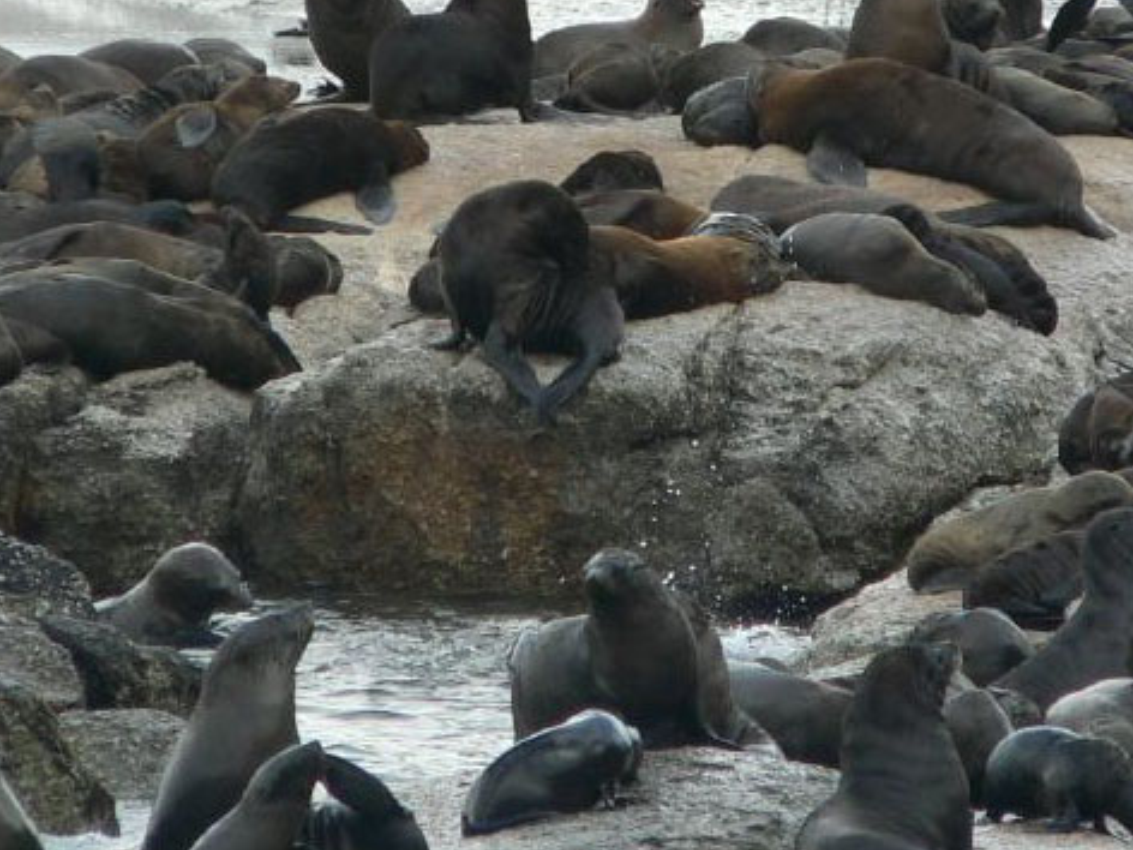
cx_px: 663
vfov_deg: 2.8
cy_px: 379
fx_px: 17478
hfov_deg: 3.7
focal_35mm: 534
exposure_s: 1/160
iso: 80
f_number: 4
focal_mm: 55.2
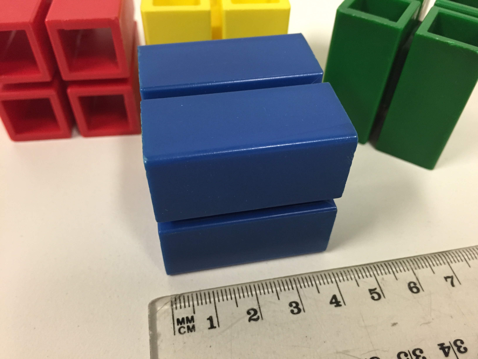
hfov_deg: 61.7
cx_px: 239
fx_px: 400
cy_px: 180
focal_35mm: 29
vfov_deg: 48.2
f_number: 2.2
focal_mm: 4.15
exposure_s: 1/30
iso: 125
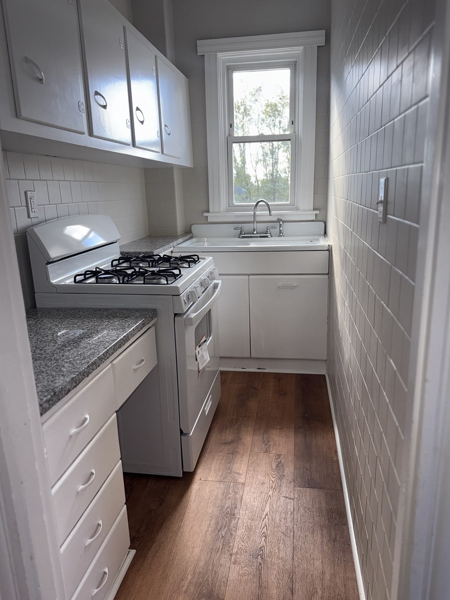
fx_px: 433
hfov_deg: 54.9
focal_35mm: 25
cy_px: 295
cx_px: 229
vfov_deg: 69.4
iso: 160
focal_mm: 6.76
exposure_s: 1/241
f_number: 1.78
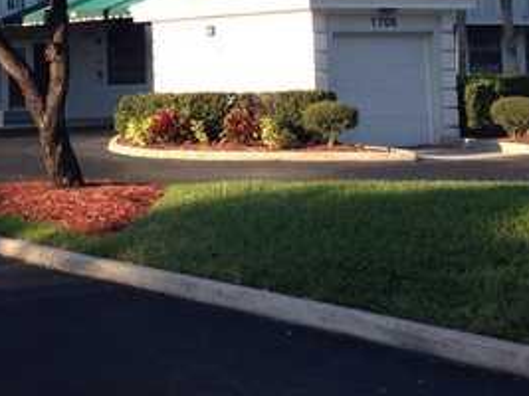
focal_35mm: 99
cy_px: -71
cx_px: -10
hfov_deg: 19.2
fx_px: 1512
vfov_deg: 14.5
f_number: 2.4
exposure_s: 1/589
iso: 50
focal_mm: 4.12
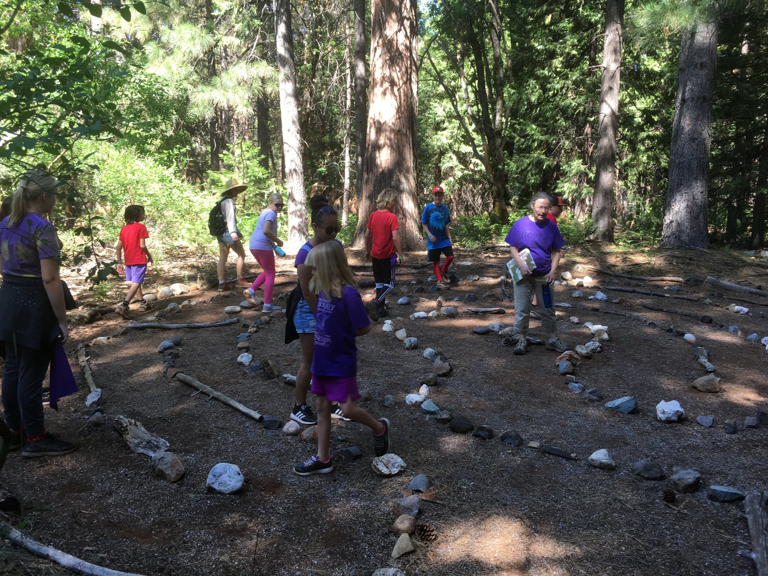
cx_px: 384
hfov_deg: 61.7
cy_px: 288
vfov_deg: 48.2
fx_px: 643
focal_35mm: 29
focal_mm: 4.15
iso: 32
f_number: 2.2
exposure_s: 1/120
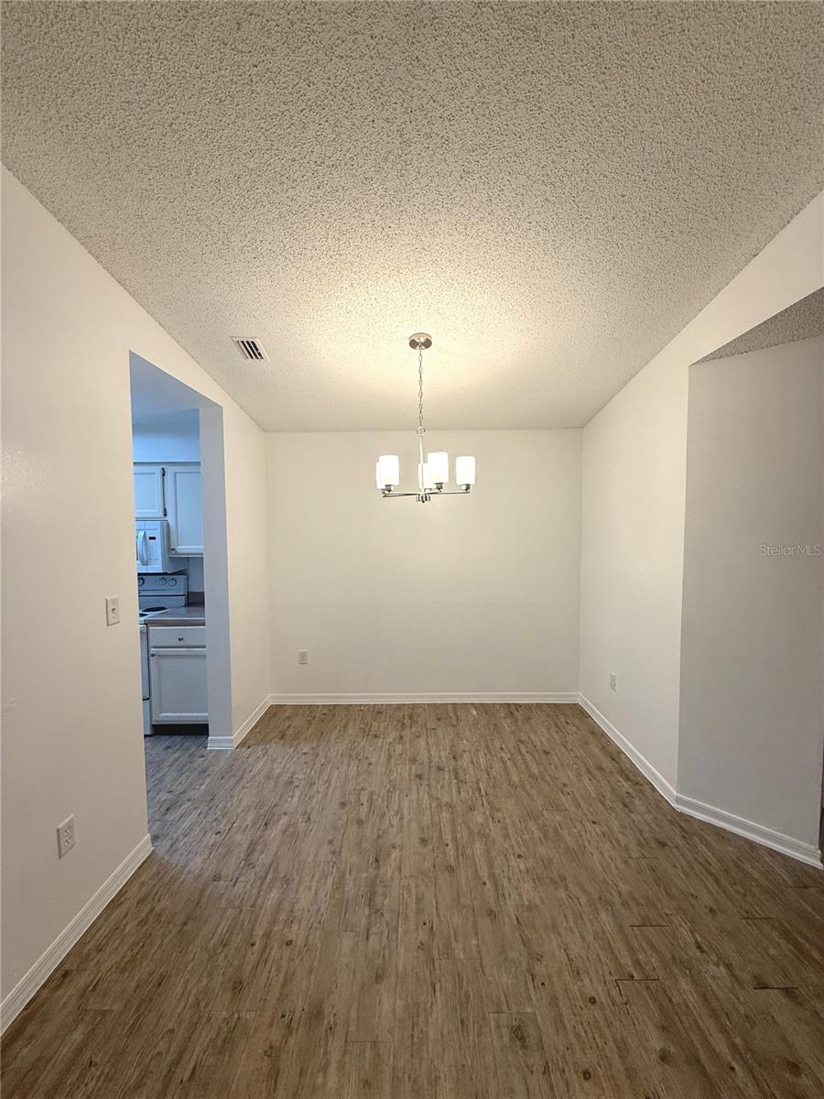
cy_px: 550
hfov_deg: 85.7
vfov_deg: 102.1
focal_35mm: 14
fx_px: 444
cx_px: 412
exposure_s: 1/120
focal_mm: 2.22
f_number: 2.2
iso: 100
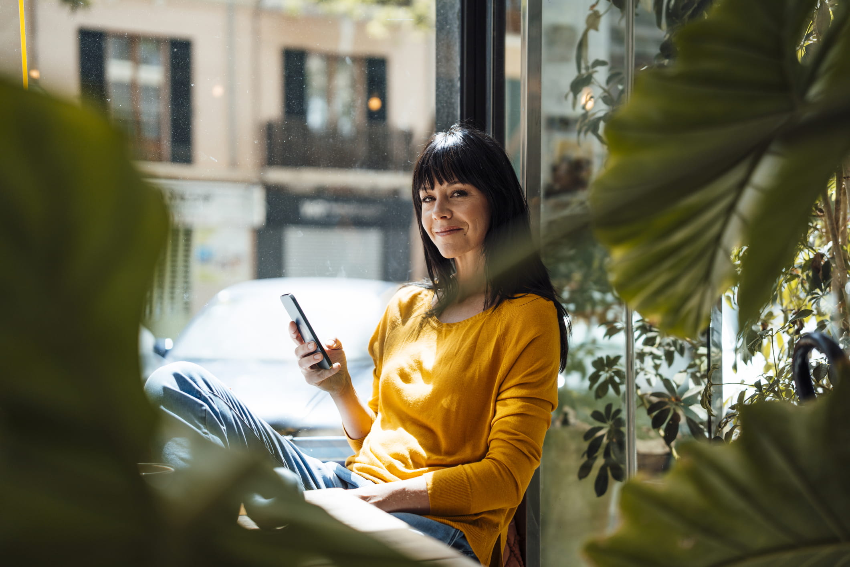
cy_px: 284
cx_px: 425
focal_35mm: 50
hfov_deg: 39.6
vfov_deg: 27.0
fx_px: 1180
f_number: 1.8
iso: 100
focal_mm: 50
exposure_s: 1/1600
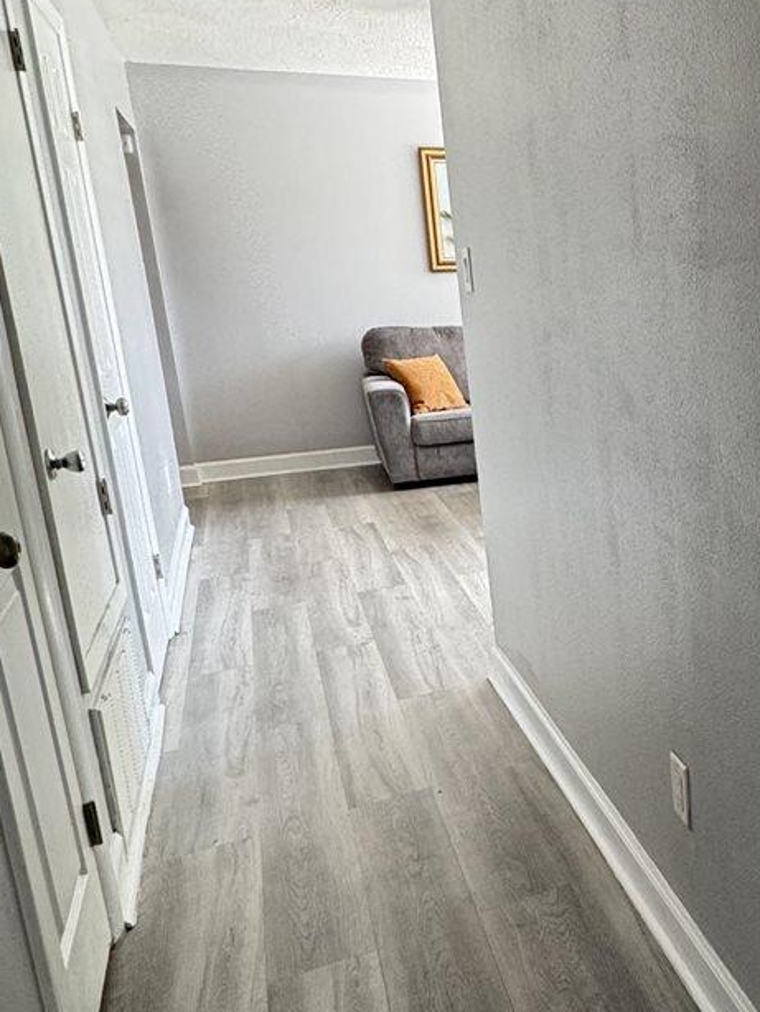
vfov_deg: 52.6
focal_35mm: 35
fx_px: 1024
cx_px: 829
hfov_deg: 35.1
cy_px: 485
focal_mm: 2.22
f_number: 2.2
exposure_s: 1/60
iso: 160
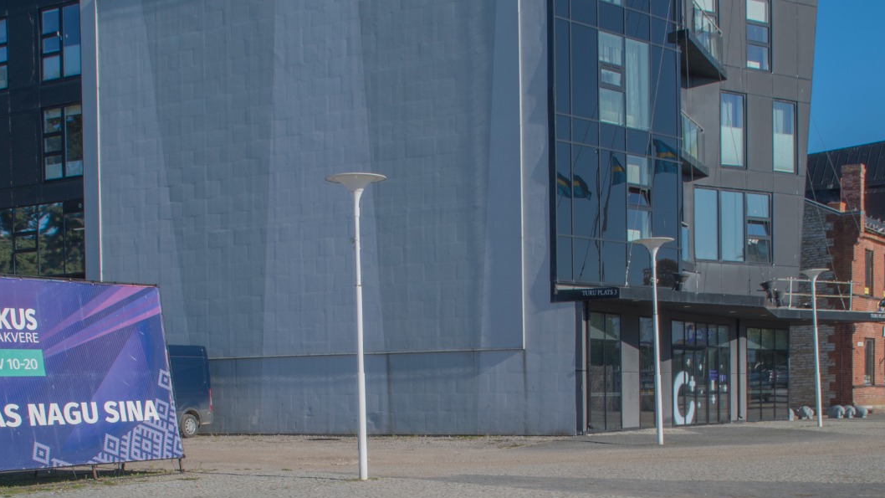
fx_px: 1361
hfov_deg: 36.0
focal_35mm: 58
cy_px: 432
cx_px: 423
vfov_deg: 20.4
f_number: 11
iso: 100
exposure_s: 1/125
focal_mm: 24
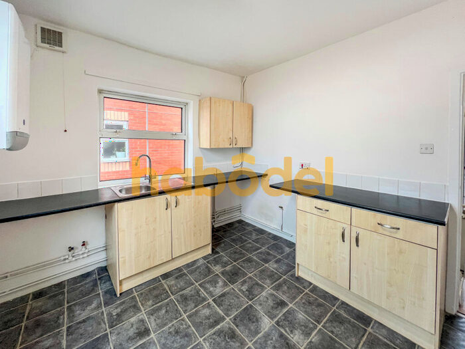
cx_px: 232
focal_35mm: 13
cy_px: 174
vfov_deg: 89.9
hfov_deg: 106.2
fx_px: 175
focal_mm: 1.57
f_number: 1.8
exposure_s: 1/100
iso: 125
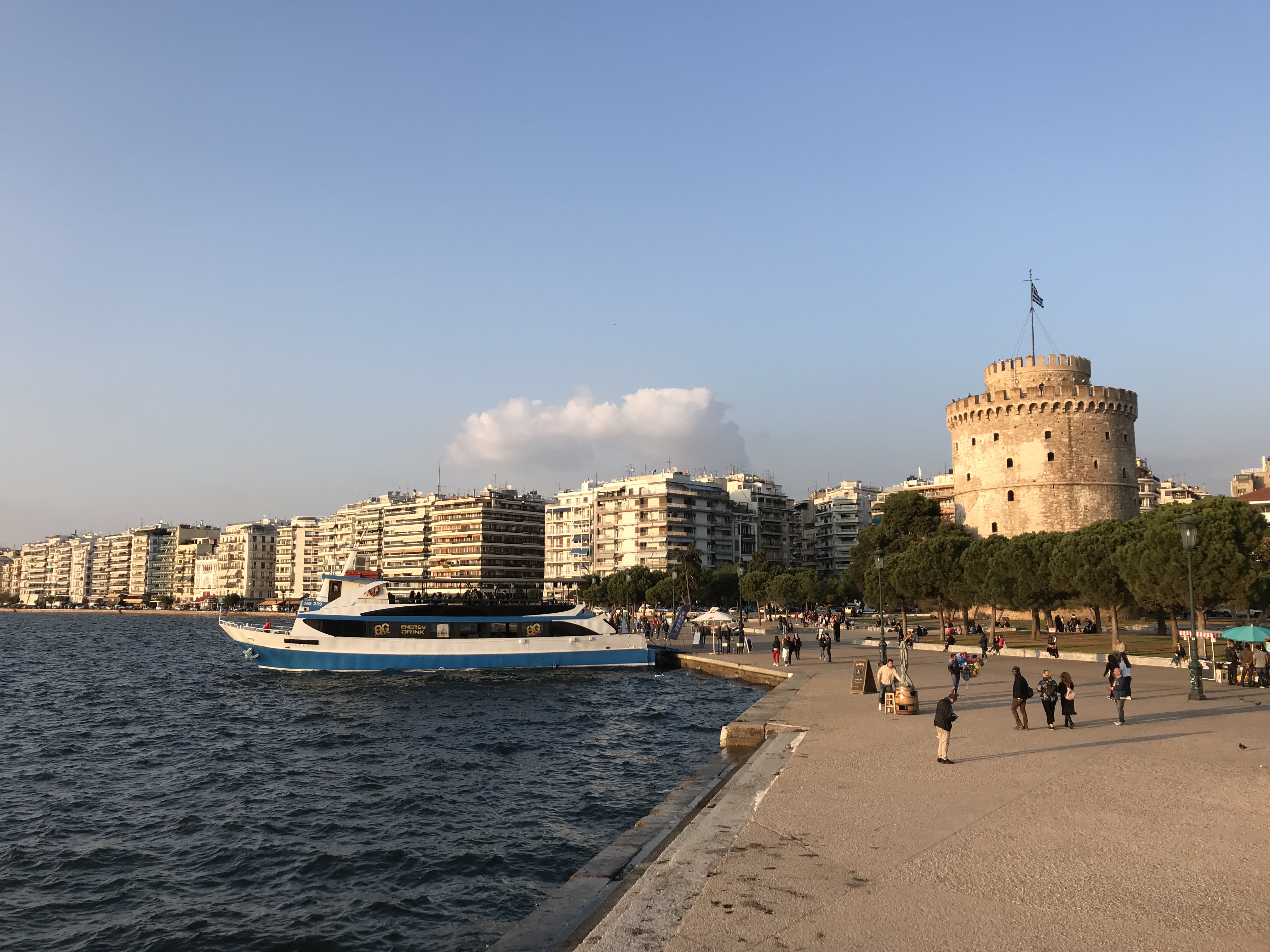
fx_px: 1027
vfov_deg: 49.7
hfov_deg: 63.4
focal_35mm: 28
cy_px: 476
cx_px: 635
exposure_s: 1/1041
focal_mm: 3.99
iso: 20
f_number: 1.8
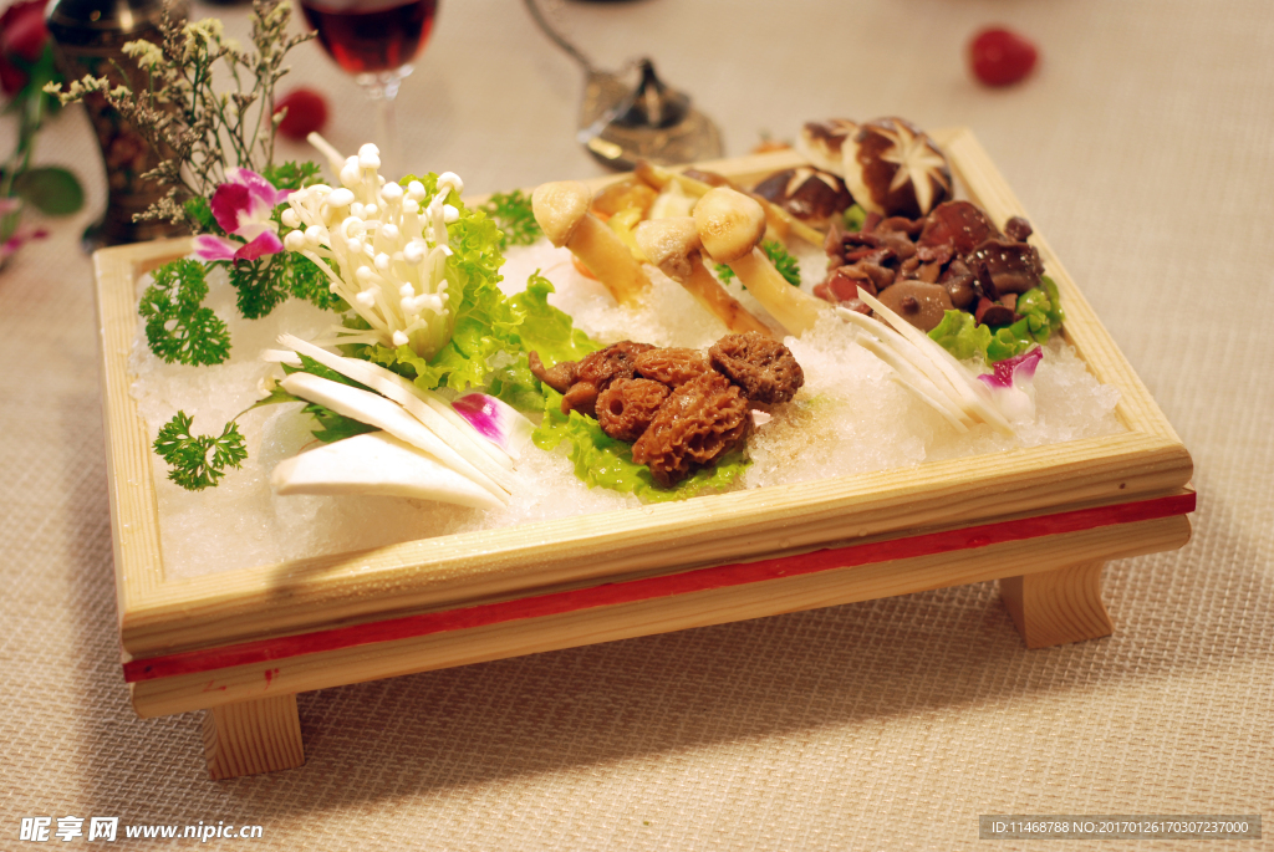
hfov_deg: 27.0
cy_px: 426
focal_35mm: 75
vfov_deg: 18.2
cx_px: 637
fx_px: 2657
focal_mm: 50
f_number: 2.8
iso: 100
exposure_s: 1/50
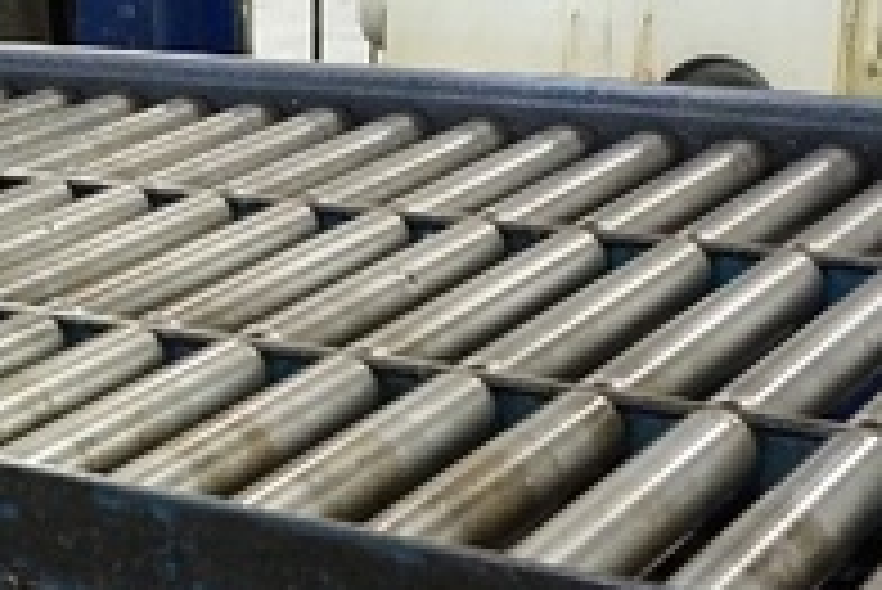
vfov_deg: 15.2
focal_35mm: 88
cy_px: 631
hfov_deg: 22.2
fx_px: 2158
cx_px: 0
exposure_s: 1/80
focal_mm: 16
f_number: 3.5
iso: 3200
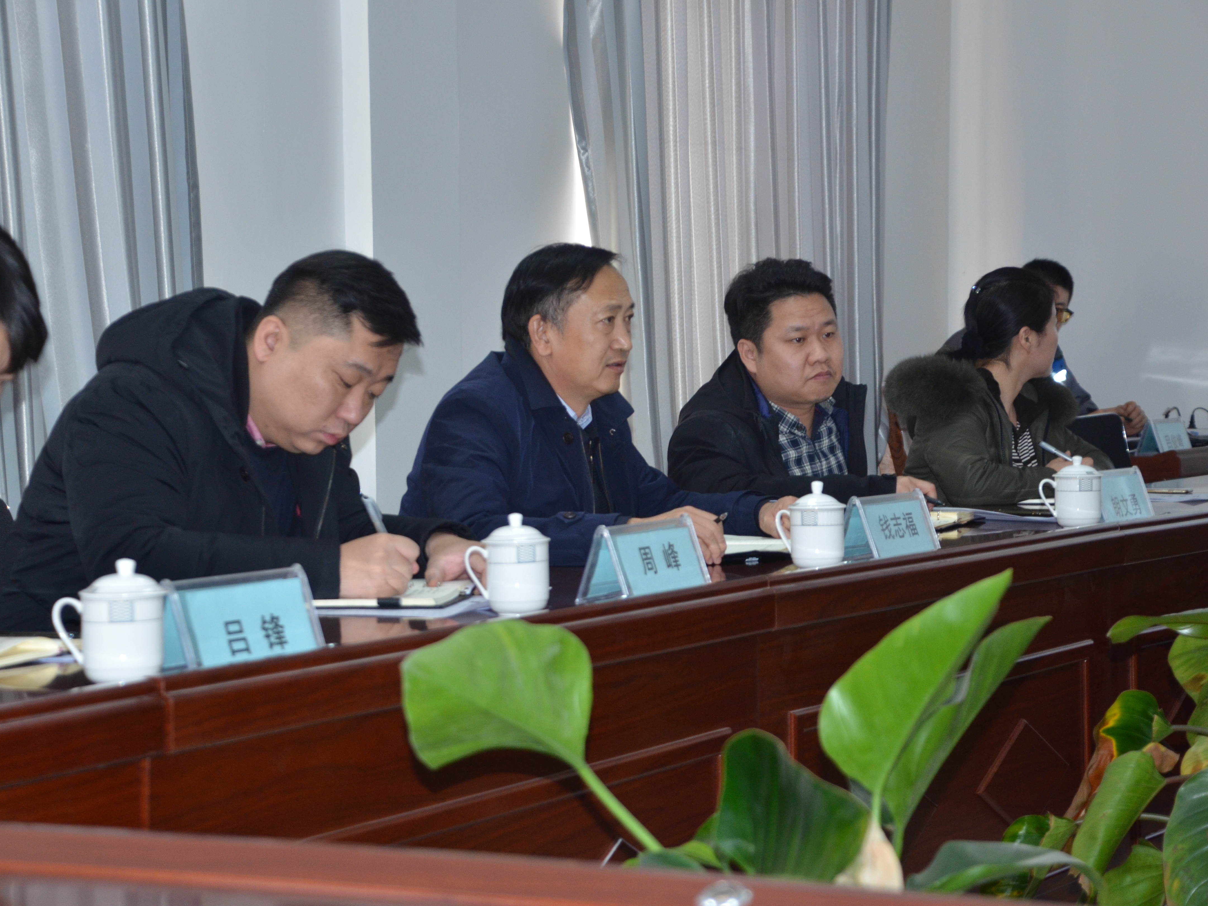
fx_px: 2966
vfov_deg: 17.4
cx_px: 616
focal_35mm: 85
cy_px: 452
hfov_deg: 23.0
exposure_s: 1/60
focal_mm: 52
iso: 800
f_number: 4.8
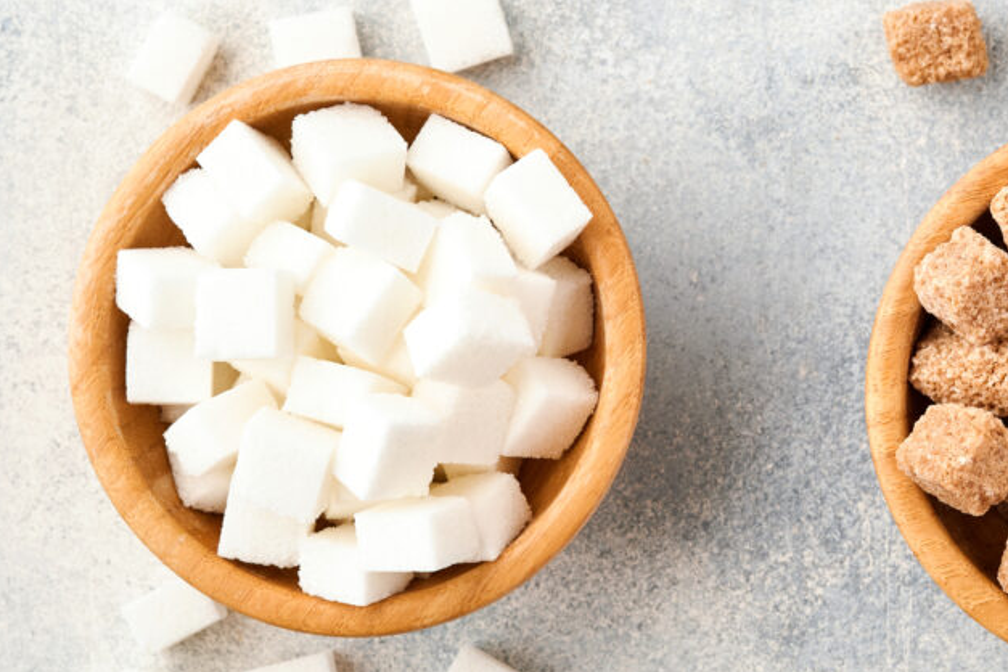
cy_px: 393
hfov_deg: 13.9
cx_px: 780
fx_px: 4116
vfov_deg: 9.3
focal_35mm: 147
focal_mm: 60
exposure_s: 1/160
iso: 160
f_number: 9
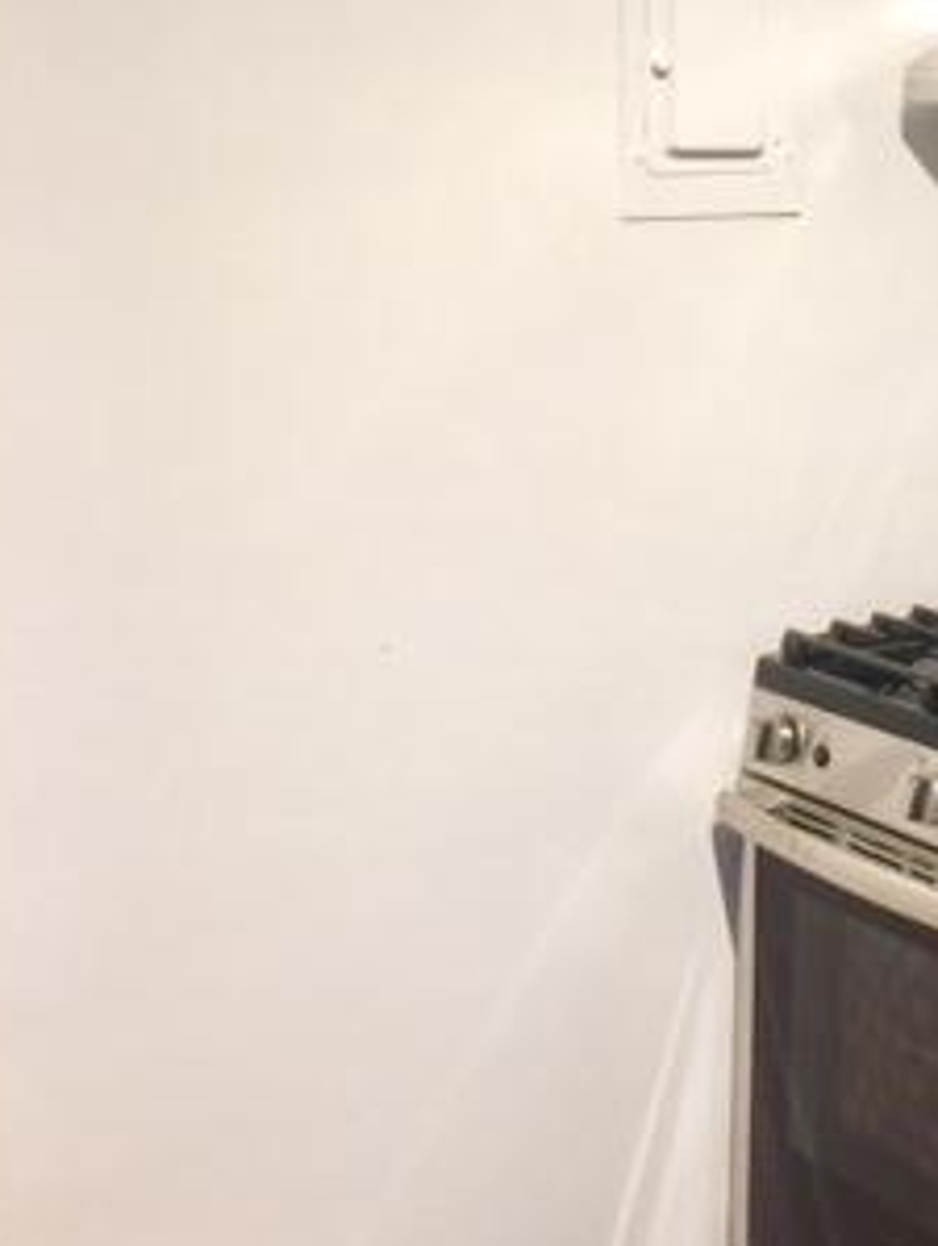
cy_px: 333
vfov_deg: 30.7
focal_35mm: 62
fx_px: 2235
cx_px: 946
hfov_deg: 22.7
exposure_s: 1/33
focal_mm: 4.15
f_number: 2.2
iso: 100
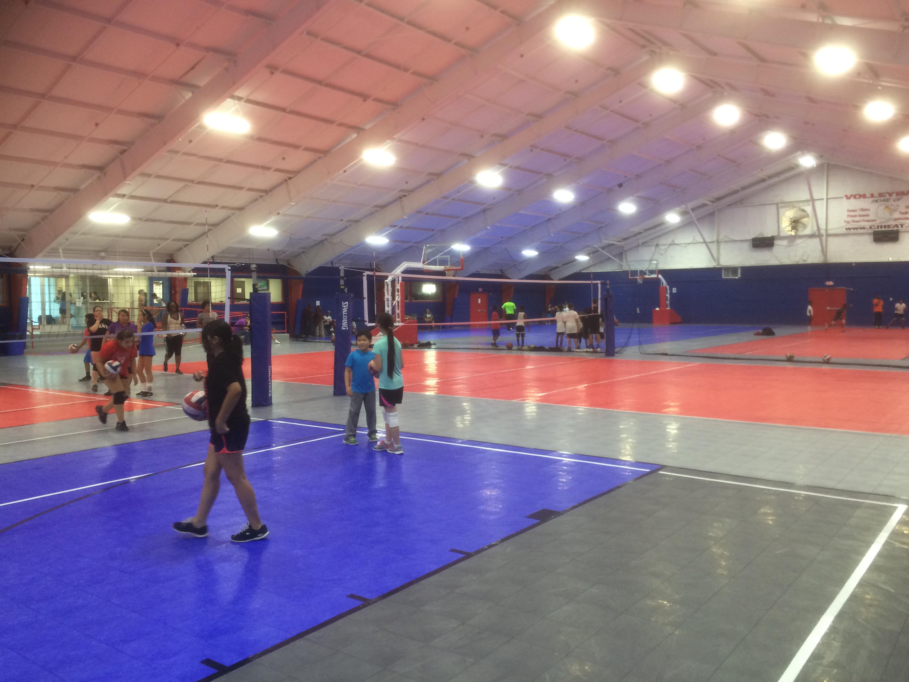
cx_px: 454
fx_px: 762
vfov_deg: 48.2
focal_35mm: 29
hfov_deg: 61.7
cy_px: 341
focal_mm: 4.15
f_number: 2.2
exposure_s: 1/30
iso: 80
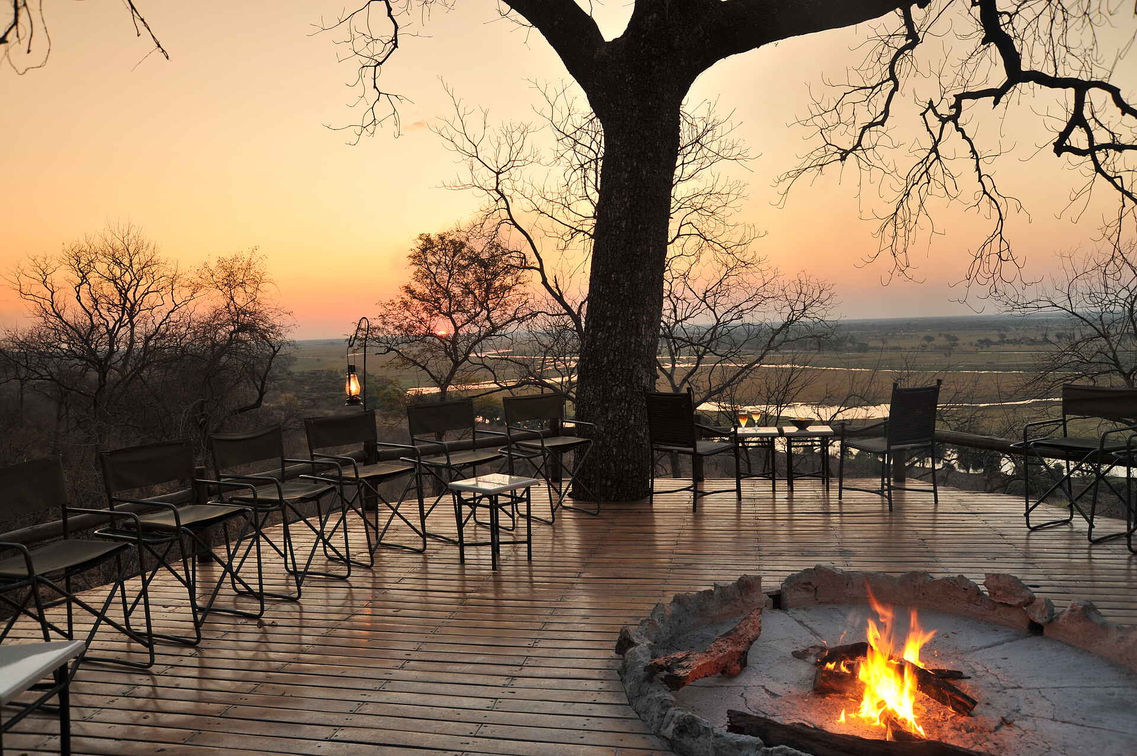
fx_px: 884
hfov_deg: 65.5
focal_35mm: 28
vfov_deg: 46.4
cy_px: 378
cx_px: 568
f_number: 9
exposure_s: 1/15
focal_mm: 28
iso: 250
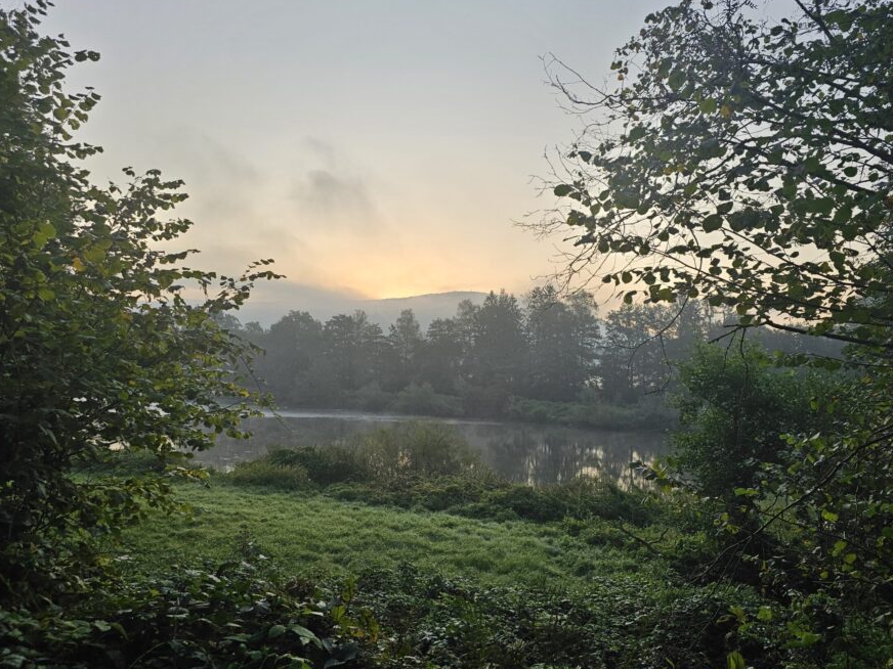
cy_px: 331
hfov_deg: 65.3
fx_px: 697
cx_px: 464
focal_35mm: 27
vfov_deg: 51.4
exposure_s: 1/215
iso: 20
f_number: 1.7
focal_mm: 6.3
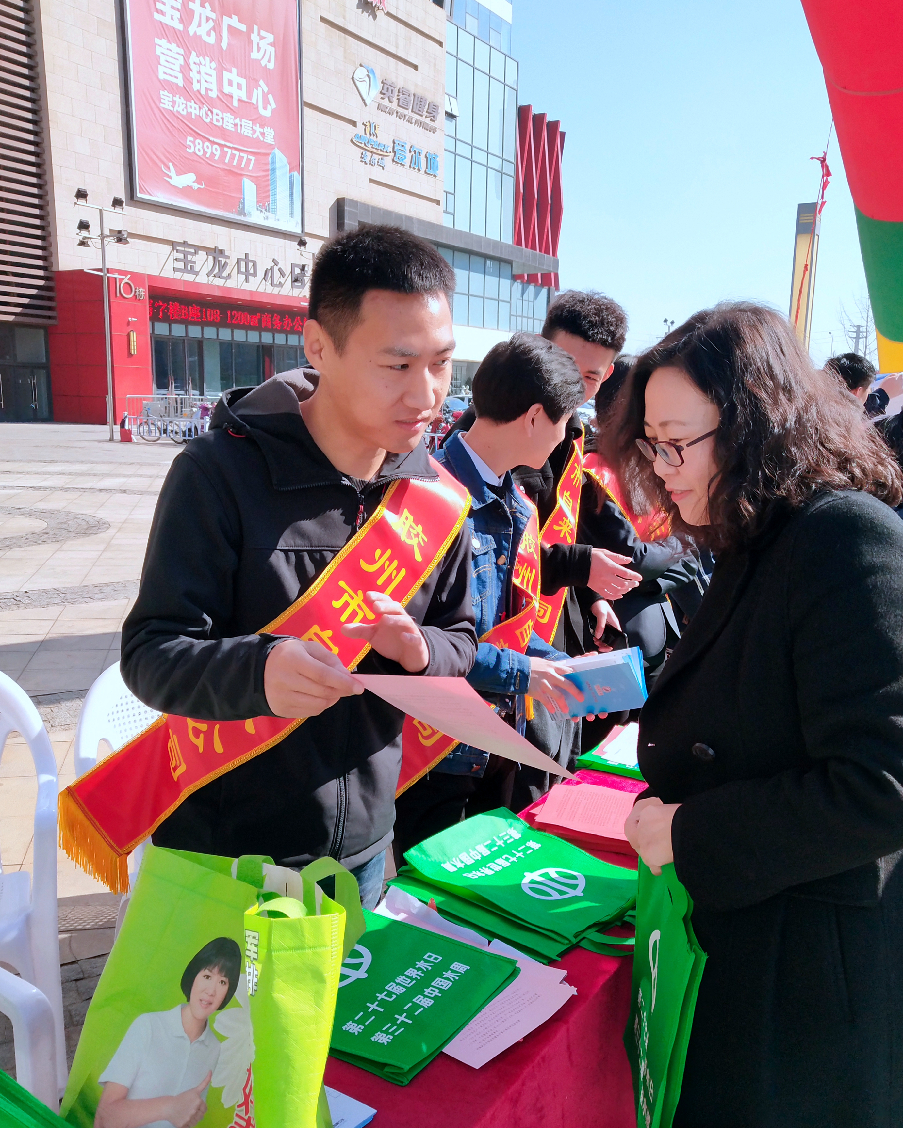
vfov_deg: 54.1
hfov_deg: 44.5
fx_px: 1102
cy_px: 623
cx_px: 476
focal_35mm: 33
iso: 126
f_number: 1.8
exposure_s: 1/1919
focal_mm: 3.95
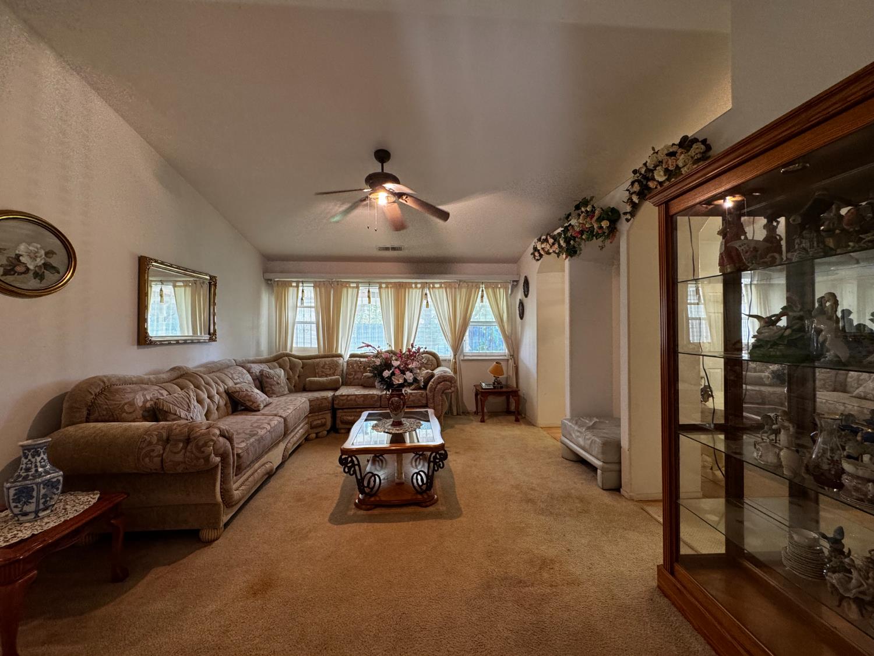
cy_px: 328
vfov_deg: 85.7
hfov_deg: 102.1
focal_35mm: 14
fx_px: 353
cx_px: 437
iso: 250
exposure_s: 1/60
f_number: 2.2
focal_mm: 2.22
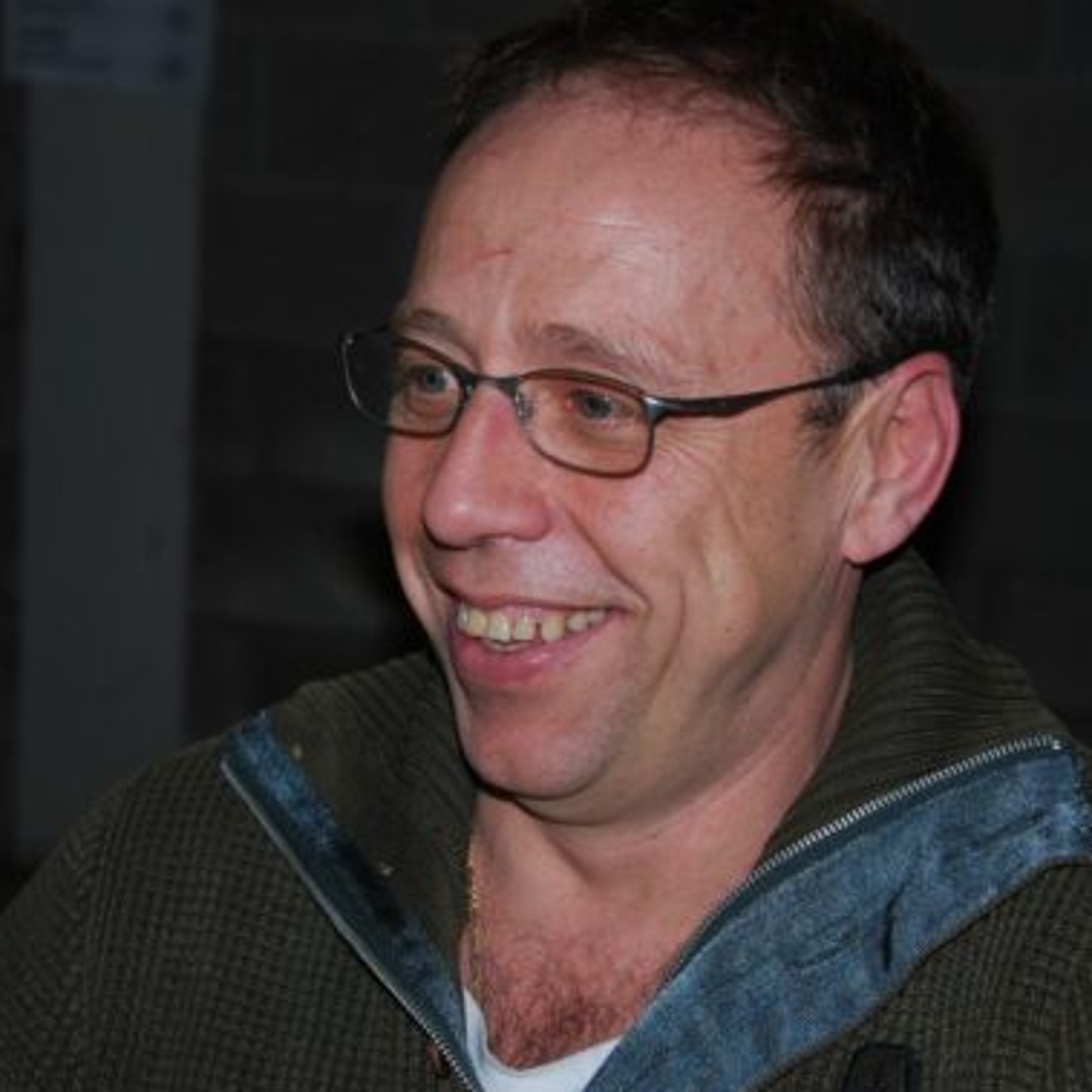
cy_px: 573
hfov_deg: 20.4
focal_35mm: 85
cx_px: 553
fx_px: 3034
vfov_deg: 20.4
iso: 200
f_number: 4.8
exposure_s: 1/60
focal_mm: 42
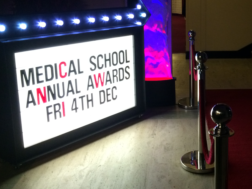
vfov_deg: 29.5
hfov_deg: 37.7
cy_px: 63
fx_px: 357
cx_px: 196
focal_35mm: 49
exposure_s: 1/30
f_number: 2.2
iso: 125
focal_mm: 4.15
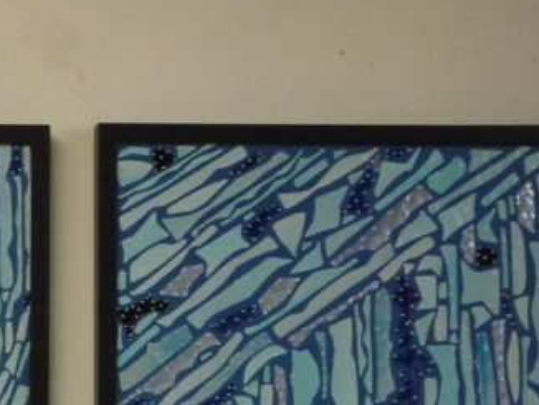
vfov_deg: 12.8
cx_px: -222
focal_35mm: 113
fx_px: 1761
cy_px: 486
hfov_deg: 16.2
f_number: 3.7
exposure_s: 1/60
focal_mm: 6.4
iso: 400
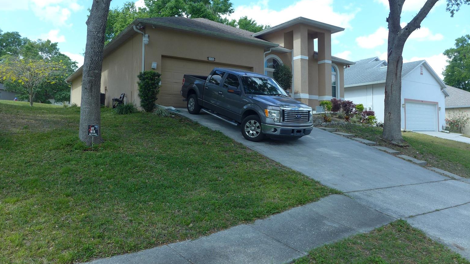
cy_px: 116
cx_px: 231
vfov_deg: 44.3
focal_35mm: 26
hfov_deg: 71.9
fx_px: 324
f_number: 2.2
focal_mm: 4.7
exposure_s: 1/100
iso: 80
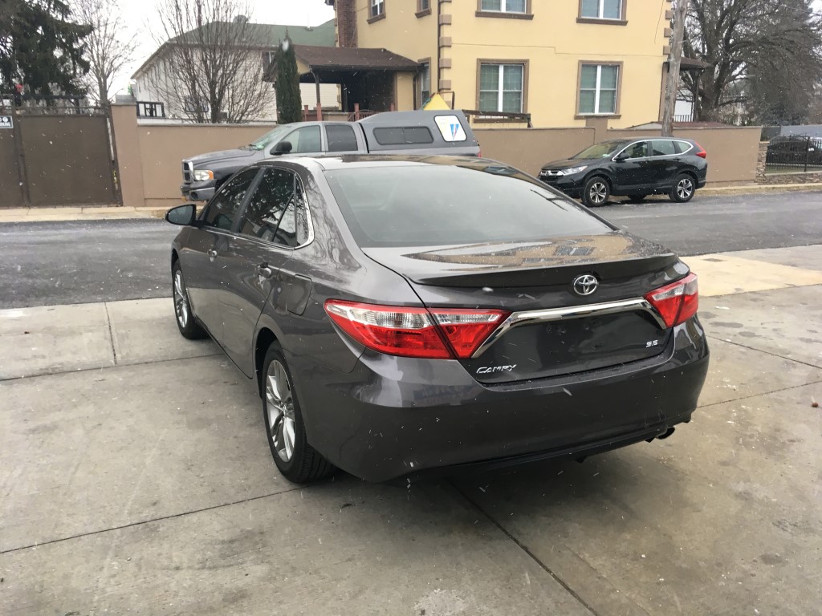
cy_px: 308
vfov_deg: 48.2
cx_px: 411
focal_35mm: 29
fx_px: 689
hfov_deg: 61.7
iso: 25
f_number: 2.2
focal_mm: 4.15
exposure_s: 1/30
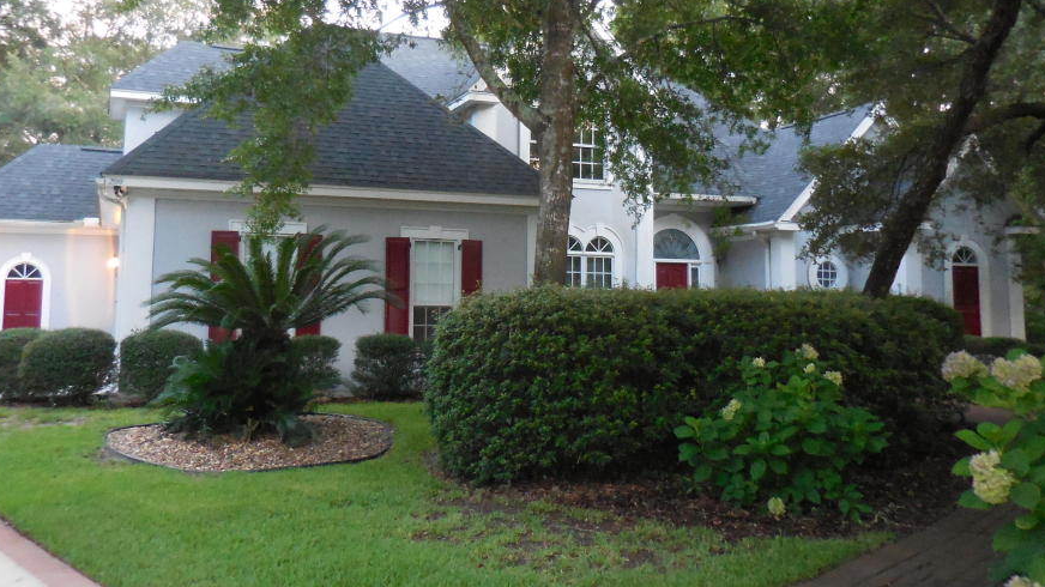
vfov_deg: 36.4
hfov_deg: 61.0
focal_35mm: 32
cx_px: 485
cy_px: 213
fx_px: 886
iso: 800
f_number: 3.3
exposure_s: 1/25
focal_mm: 4.5
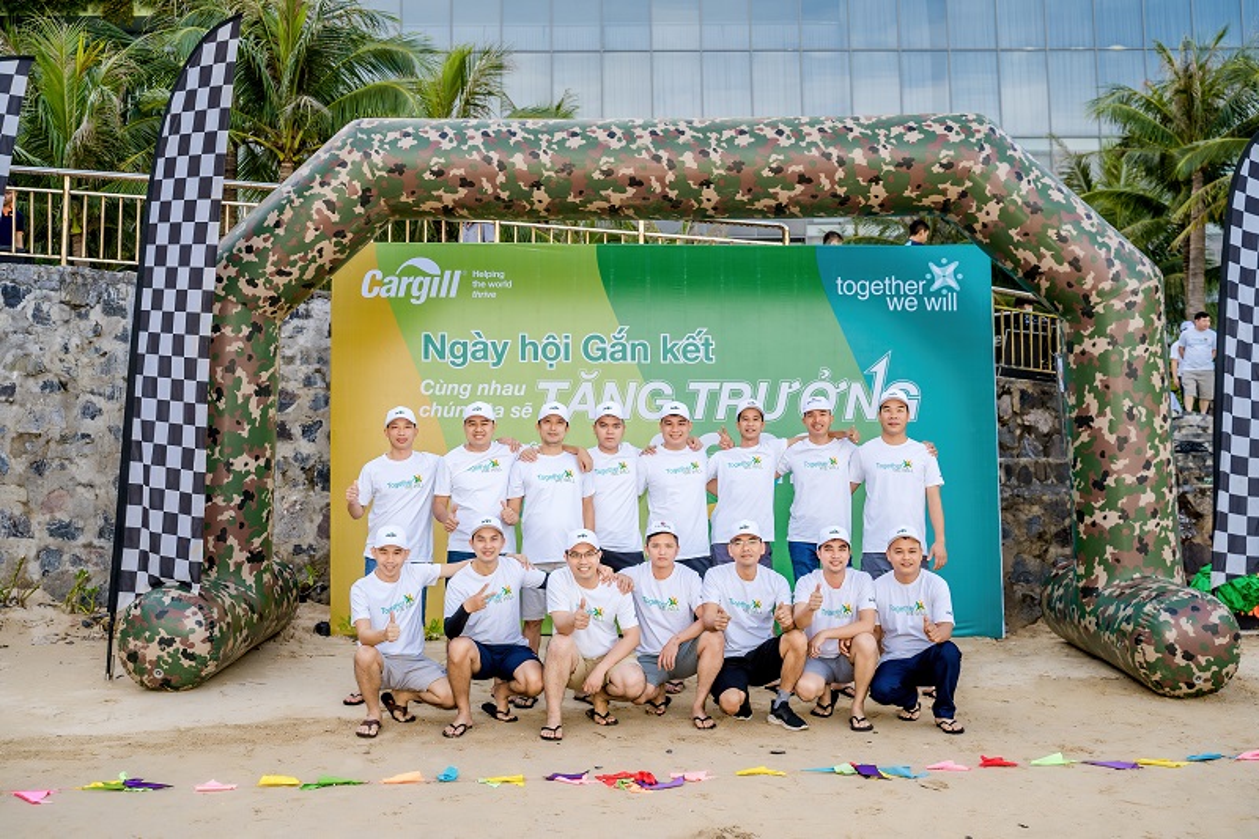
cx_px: 630
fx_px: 1294
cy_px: 420
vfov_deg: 35.9
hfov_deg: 51.9
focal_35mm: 37
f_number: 4.5
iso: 100
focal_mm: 37
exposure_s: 1/250
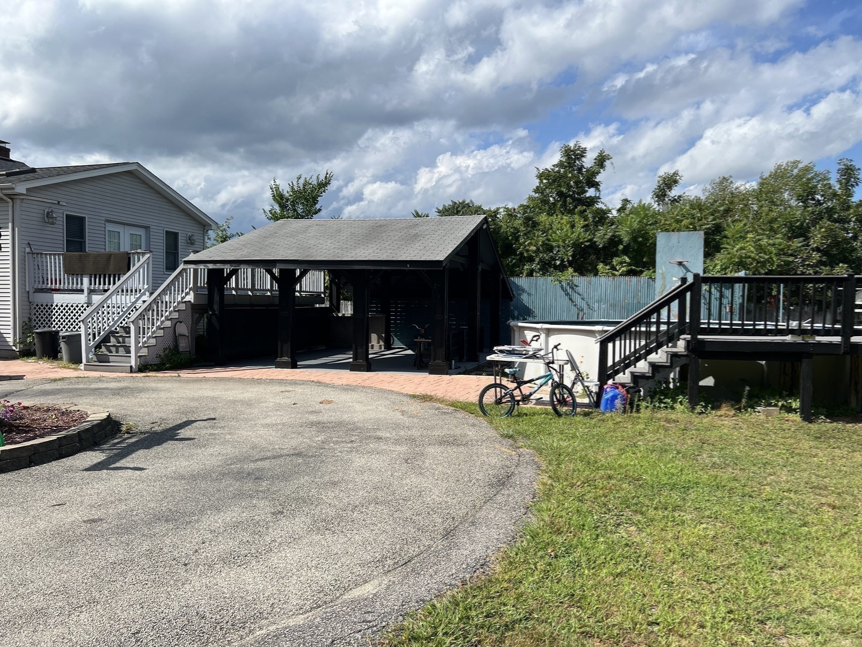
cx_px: 431
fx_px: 647
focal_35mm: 26
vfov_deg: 53.1
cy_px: 324
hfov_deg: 67.3
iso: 50
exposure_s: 1/5076
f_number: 1.5
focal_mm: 5.7
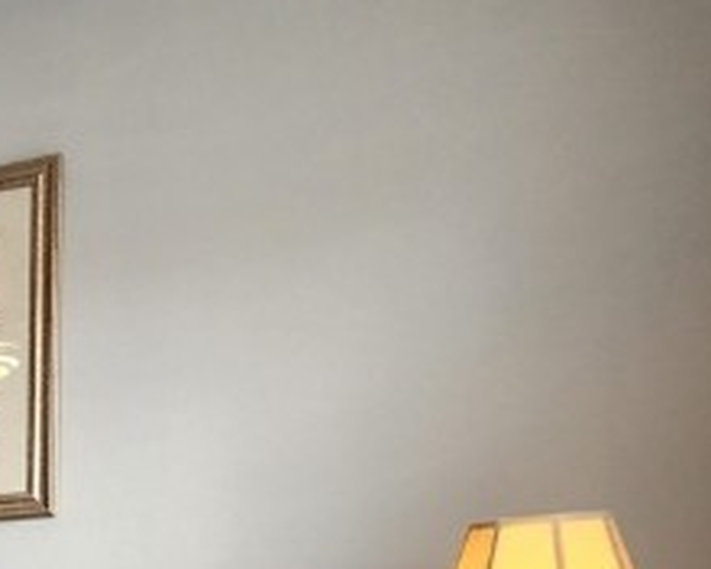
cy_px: 750
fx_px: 1242
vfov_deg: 22.8
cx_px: -511
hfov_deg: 22.2
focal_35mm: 59
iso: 100
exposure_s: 1/60
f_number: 2.2
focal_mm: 2.2
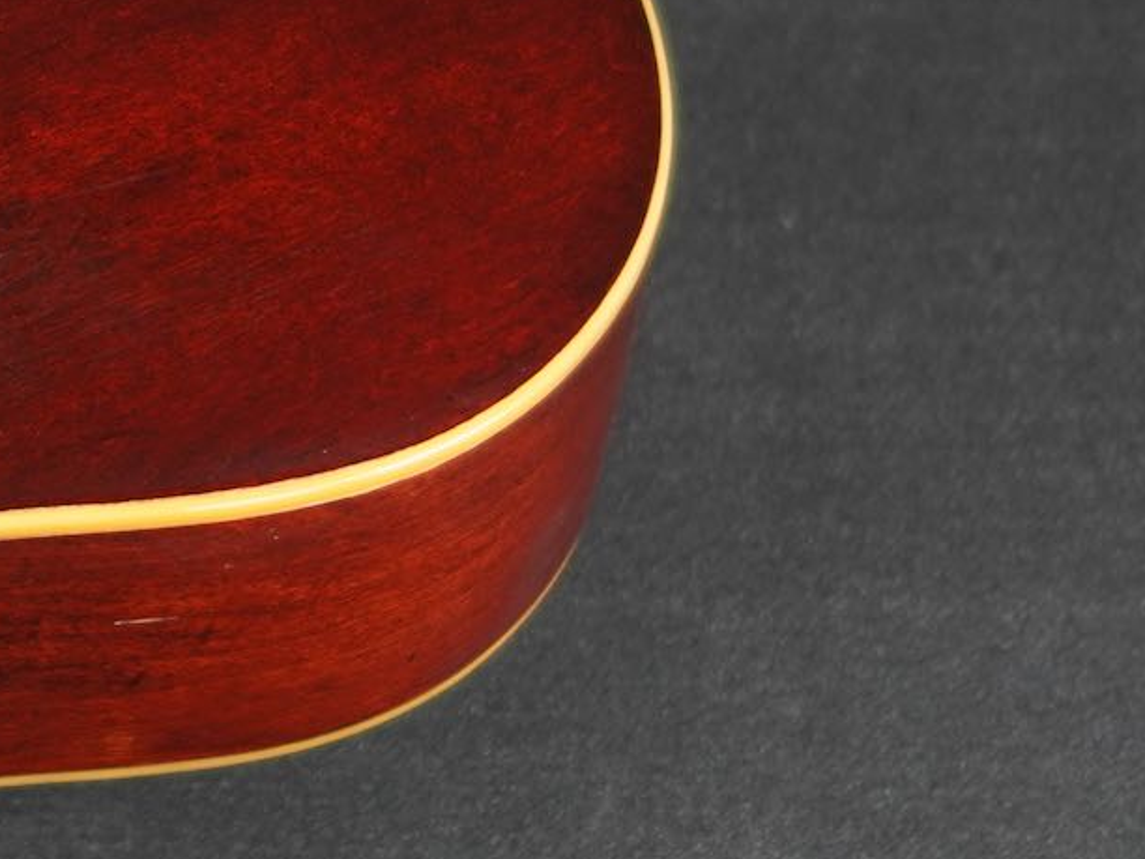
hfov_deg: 8.0
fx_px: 8182
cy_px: 109
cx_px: -88
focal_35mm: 247
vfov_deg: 6.0
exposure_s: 1/80
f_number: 1.8
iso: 100
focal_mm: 35
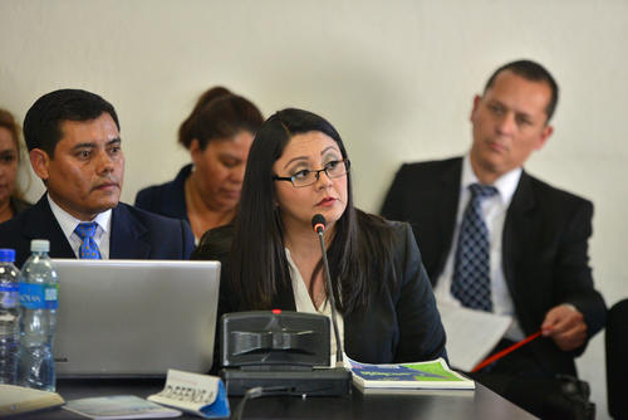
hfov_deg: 10.3
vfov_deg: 6.9
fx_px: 3491
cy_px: 210
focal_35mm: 200
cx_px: 314
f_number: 3.2
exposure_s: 1/500
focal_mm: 200
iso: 2500
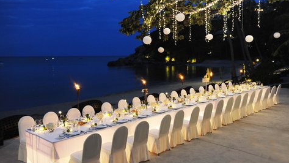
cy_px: 71
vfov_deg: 34.6
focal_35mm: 34
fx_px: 261
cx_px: 146
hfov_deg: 58.0
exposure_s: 1/10
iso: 2500
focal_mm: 32
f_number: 4
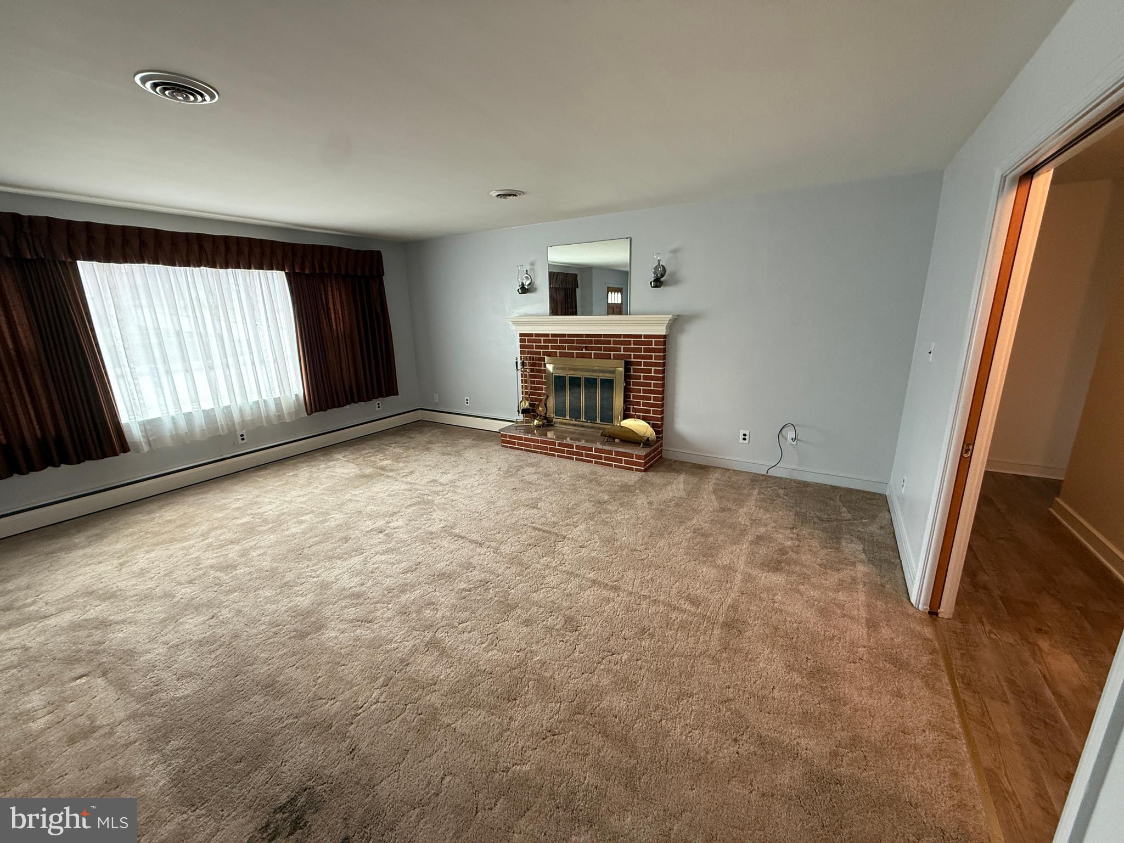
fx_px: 455
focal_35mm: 14
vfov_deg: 85.7
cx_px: 562
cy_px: 422
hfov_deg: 102.1
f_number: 2.2
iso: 250
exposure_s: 1/60
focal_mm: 2.22
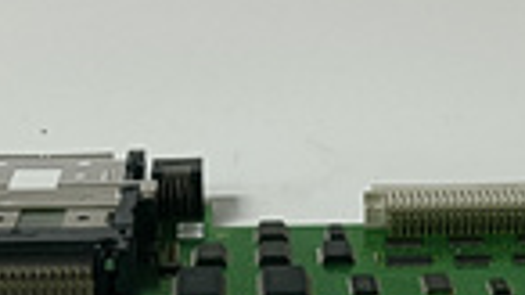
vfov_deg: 11.0
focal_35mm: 101
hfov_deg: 21.1
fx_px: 1405
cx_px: 313
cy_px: 563
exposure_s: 1/50
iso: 724
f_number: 1.9
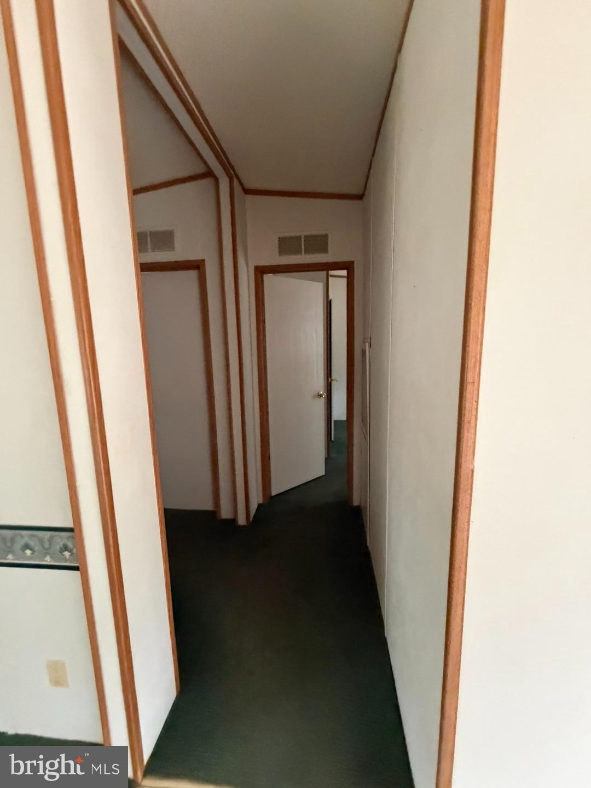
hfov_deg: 85.7
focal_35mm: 14
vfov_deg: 102.1
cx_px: 296
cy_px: 394
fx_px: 319
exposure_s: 1/60
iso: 1000
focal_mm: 2.22
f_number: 2.2
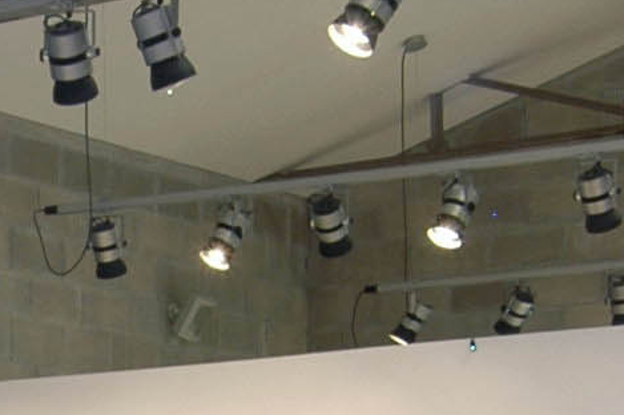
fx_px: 2498
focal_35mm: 144
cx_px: -77
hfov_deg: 13.9
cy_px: 662
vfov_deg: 9.2
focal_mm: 15
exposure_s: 1/1.6
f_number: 11
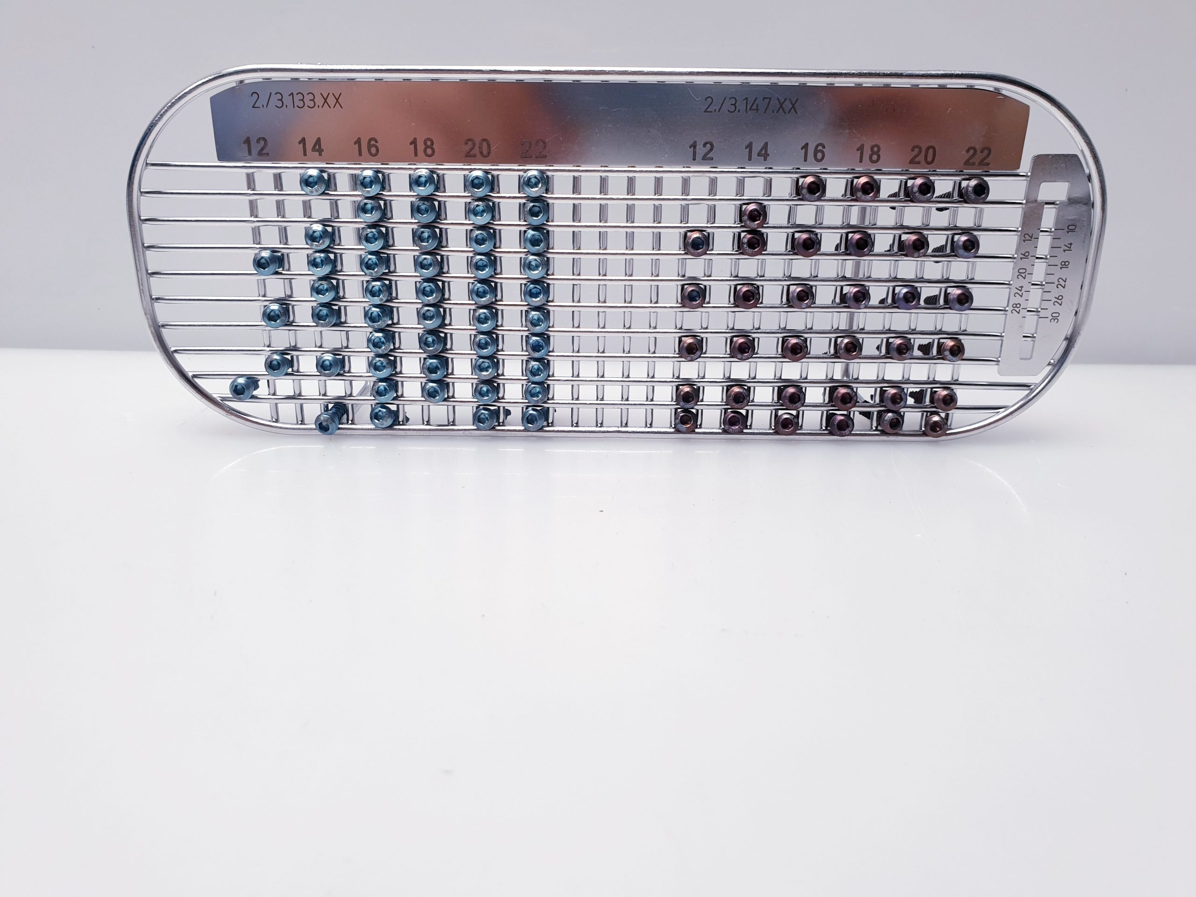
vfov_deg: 53.1
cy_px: 448
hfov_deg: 67.3
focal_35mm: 26
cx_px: 598
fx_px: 898
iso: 64
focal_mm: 4.3
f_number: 2.4
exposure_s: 1/50
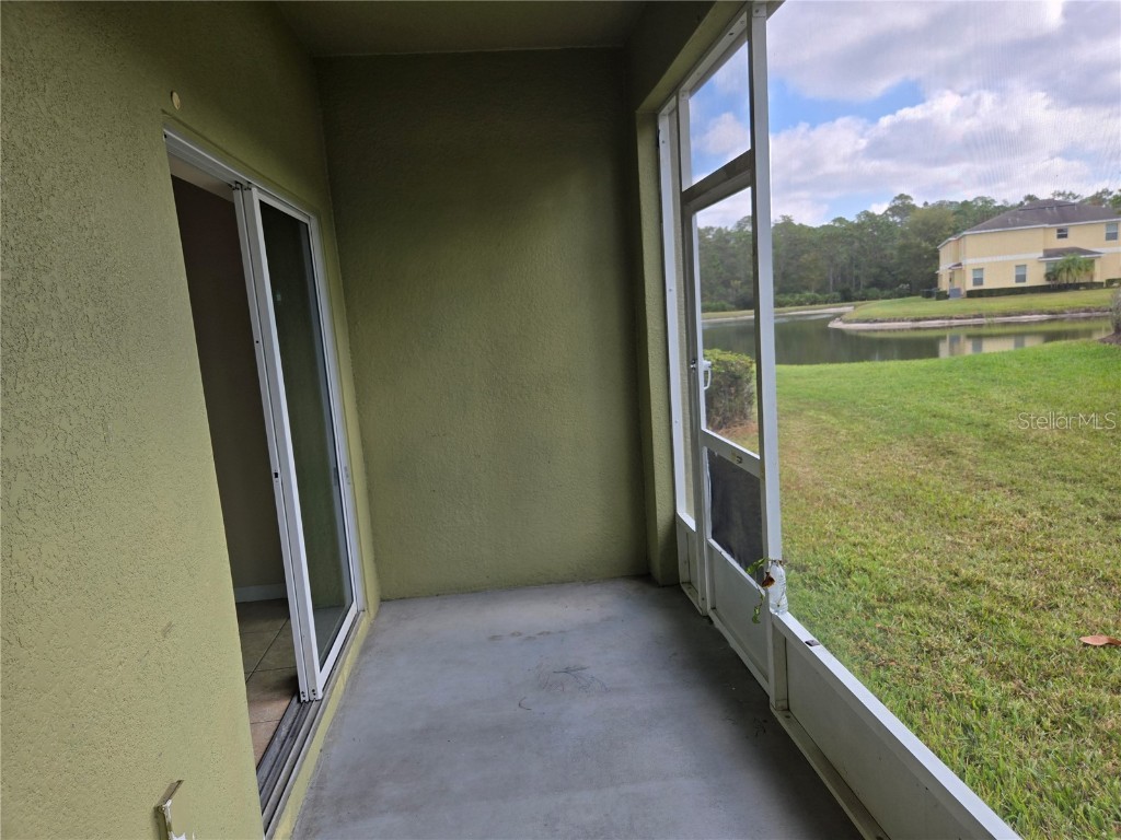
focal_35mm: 23
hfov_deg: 73.9
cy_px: 420
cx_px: 560
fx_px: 745
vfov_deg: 58.9
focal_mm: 5.4
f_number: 1.8
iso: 25
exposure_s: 1/598
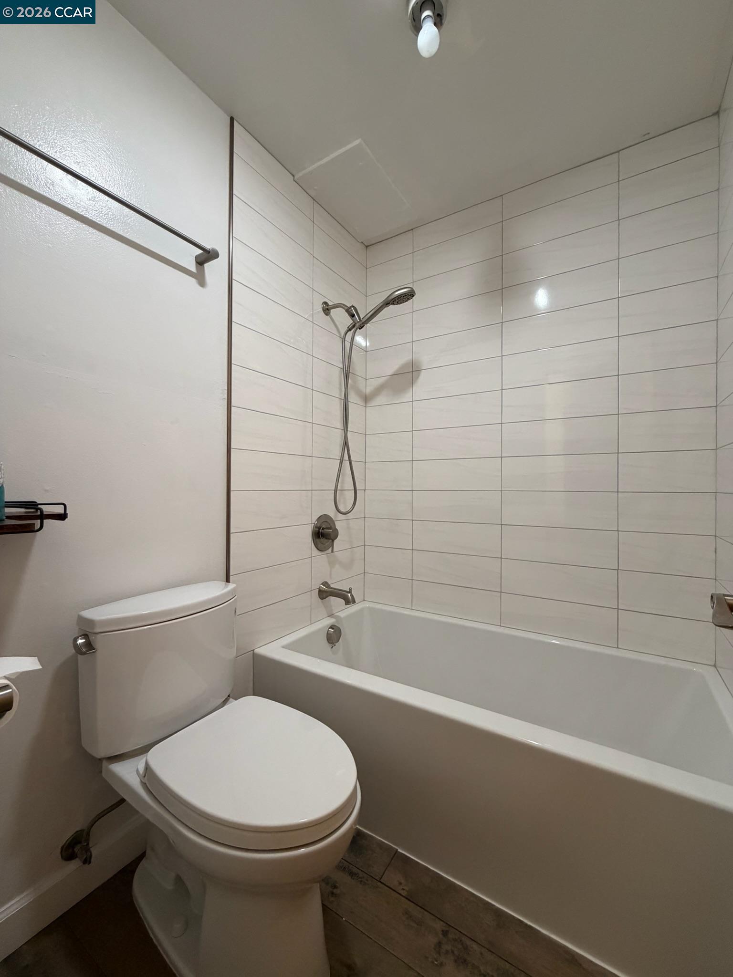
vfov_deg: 102.1
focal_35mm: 14
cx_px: 366
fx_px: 395
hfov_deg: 85.7
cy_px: 488
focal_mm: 2.22
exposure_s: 1/120
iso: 320
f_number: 2.2
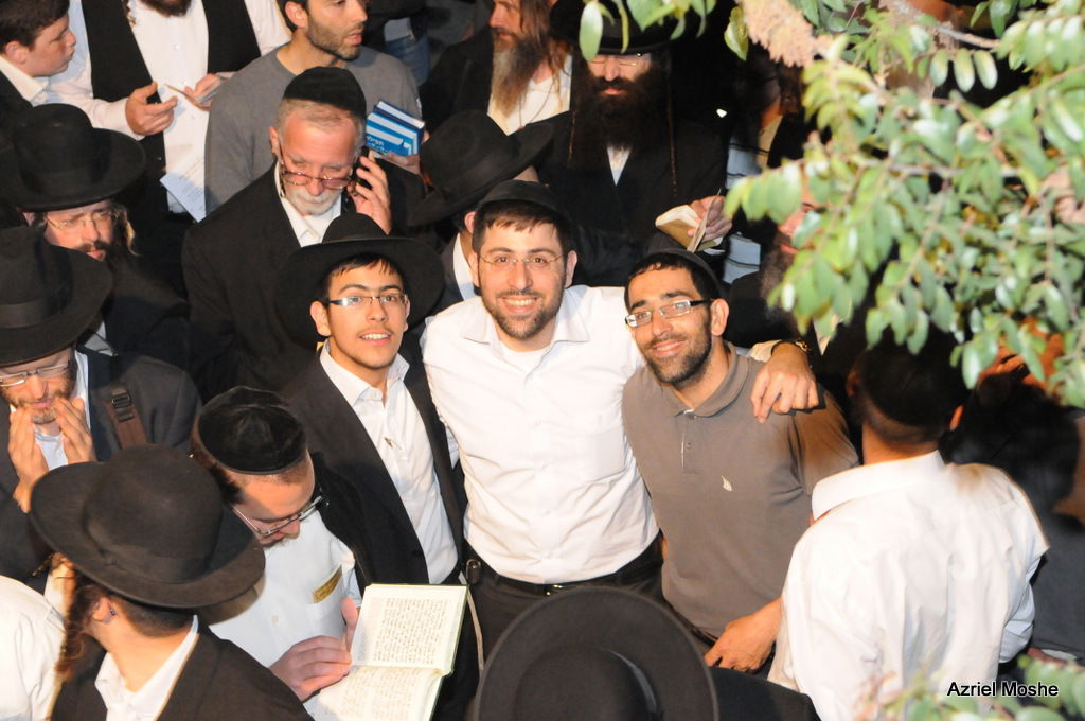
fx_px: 2348
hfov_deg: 26.0
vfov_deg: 17.4
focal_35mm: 78
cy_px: 360
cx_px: 542
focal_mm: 52
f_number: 5
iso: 3200
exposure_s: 1/30
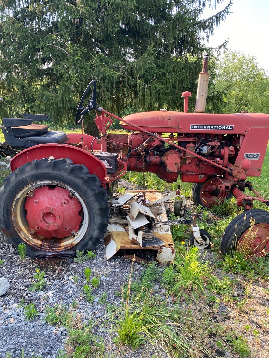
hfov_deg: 53.1
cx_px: 134
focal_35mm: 26
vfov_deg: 67.3
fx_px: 269
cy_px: 179
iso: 32
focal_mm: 4.25
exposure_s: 1/280
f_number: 1.8
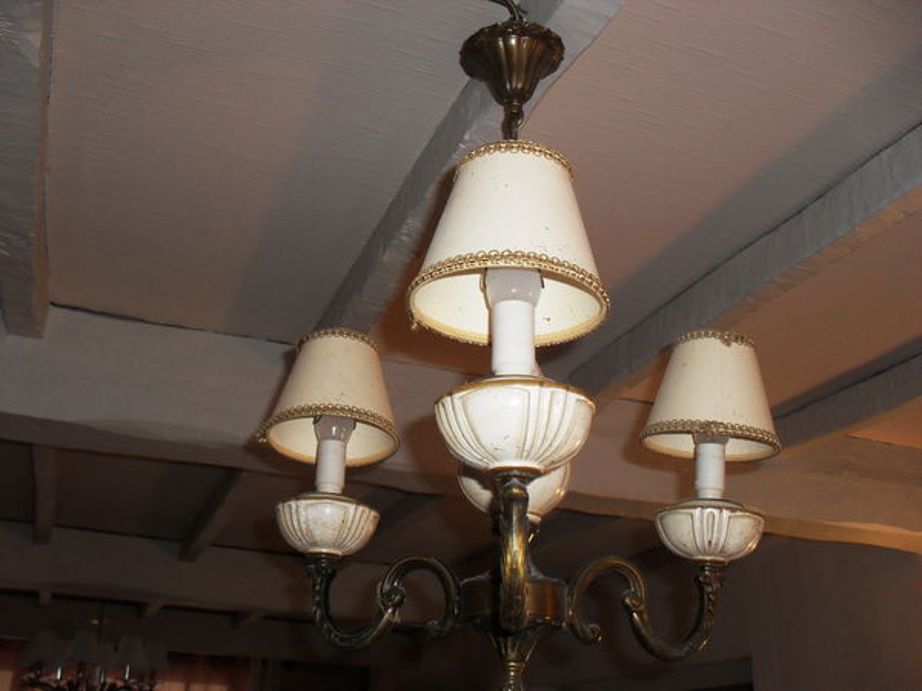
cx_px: 461
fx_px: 932
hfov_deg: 52.6
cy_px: 346
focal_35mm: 35
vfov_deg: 40.7
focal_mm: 6.3
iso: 200
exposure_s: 1/45
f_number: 3.2
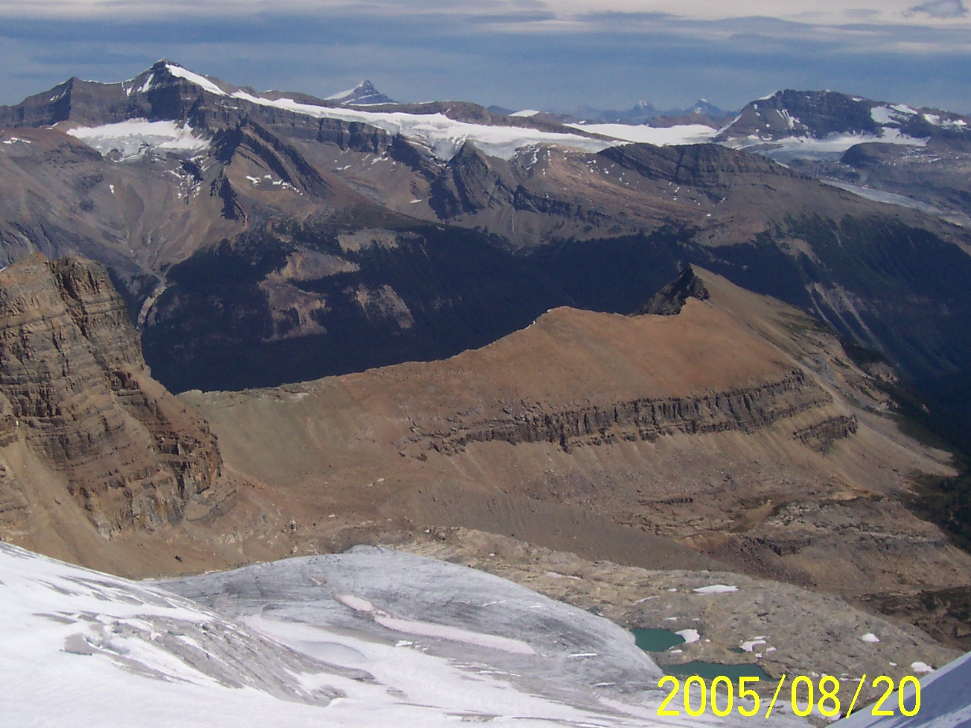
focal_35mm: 47
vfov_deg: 30.9
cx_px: 378
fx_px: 1318
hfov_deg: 40.2
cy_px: 350
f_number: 5.6
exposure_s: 1/1000
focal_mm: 5.6
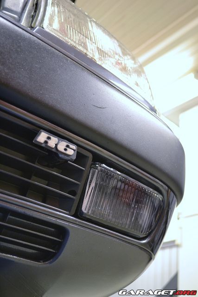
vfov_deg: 38.9
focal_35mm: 51
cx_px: 99
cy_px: 148
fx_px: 420
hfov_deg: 26.5
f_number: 5
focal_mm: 34
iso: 1250
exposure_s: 1/15
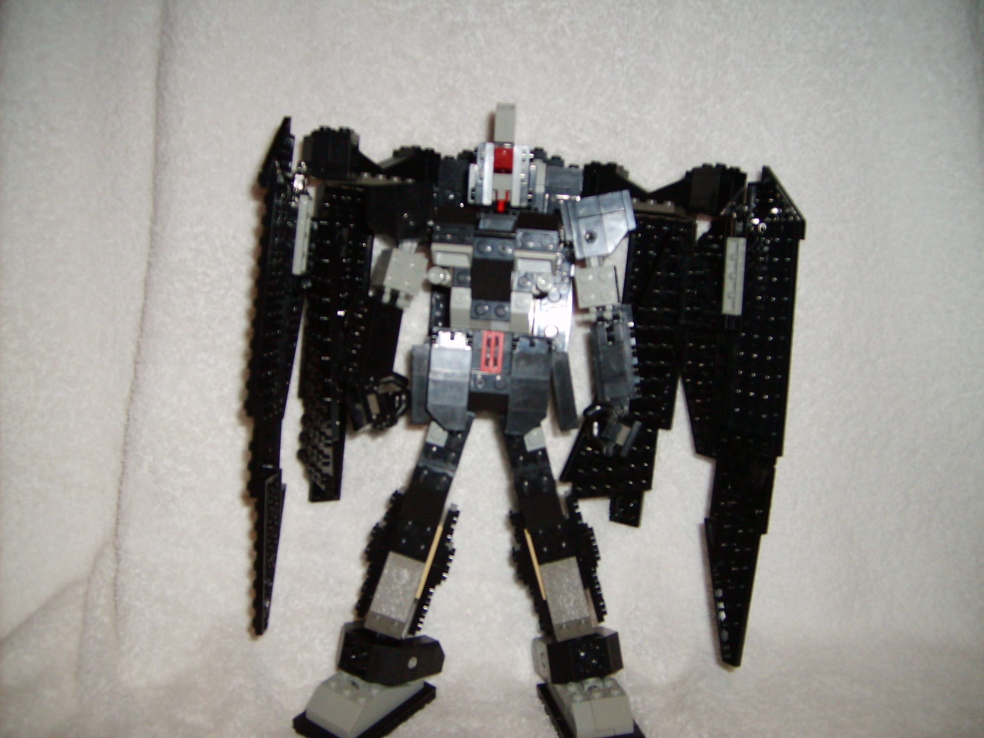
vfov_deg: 40.7
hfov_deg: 52.6
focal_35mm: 35
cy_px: 369
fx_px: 995
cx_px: 492
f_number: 2.8
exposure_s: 1/45
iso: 100
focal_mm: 5.8
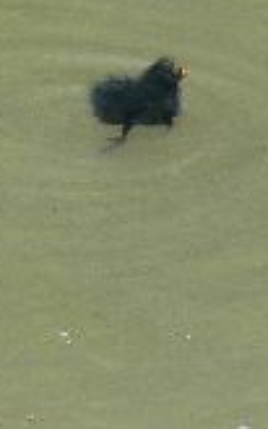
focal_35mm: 997
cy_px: 135
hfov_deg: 1.3
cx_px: 117
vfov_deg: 2.1
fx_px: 11661
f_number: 5.6
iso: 80
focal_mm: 72
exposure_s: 1/125
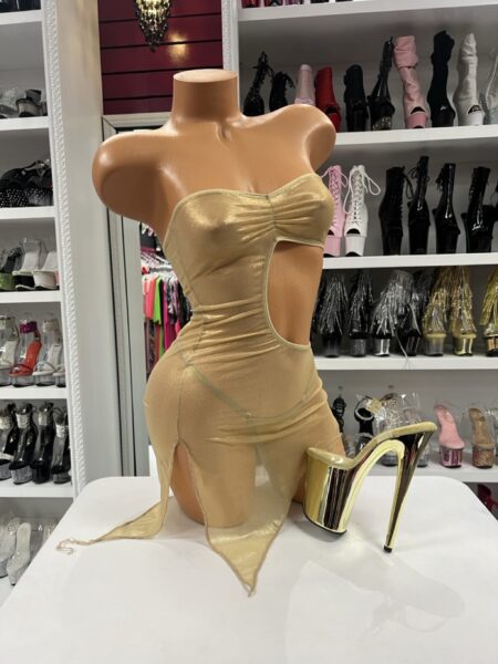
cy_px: 332
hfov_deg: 53.1
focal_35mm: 26
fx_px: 499
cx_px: 249
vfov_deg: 67.3
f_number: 1.5
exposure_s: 1/60
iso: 100
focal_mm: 5.7
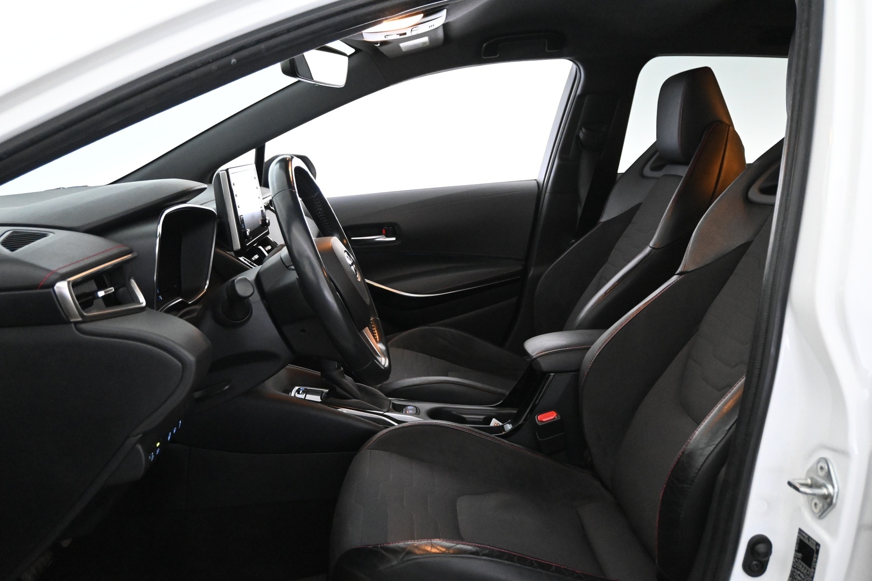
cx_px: 436
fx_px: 763
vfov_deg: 41.7
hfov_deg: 59.5
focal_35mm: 32
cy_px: 290
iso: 5600
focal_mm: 21
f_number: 4
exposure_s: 1/60
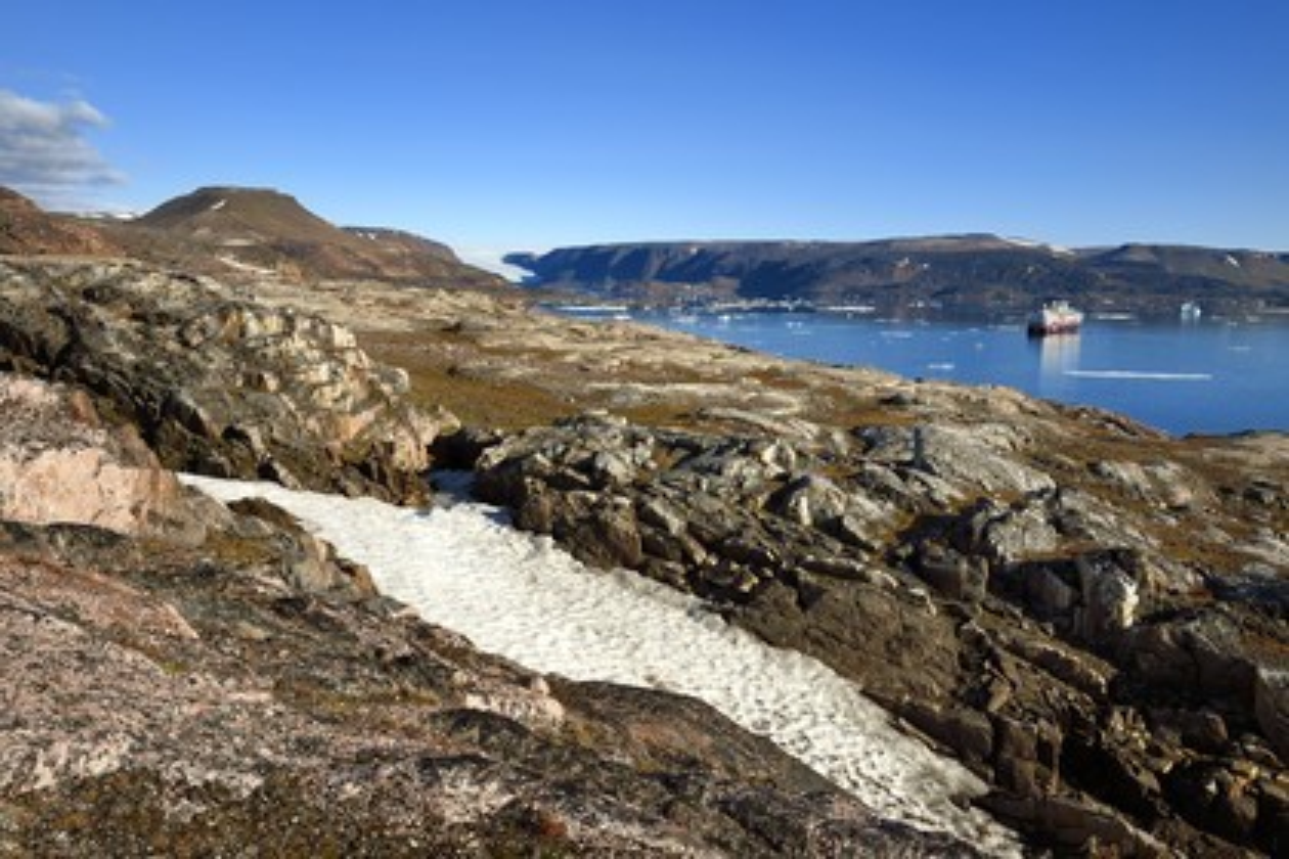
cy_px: 430
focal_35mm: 32
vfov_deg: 41.1
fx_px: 1146
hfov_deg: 58.7
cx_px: 644
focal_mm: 32
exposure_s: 1/250
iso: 200
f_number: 14
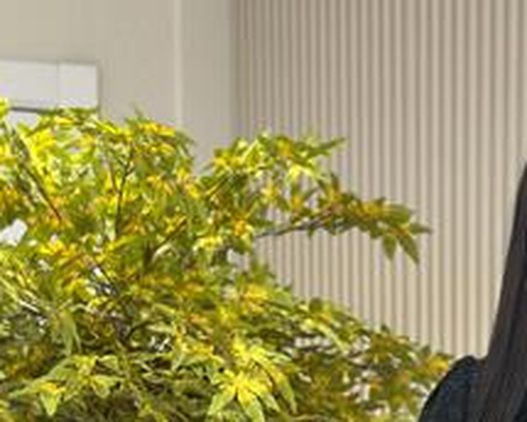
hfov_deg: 16.4
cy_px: 615
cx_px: 468
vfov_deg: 12.7
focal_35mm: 116
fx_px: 1809
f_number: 1.78
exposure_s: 1/100
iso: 80
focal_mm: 6.86
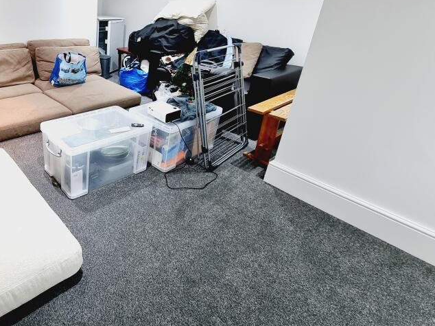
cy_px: 112
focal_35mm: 21
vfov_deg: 62.0
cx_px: 93
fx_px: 264
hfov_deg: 71.8
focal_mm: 2.2
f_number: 2.2
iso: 250
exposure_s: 1/50
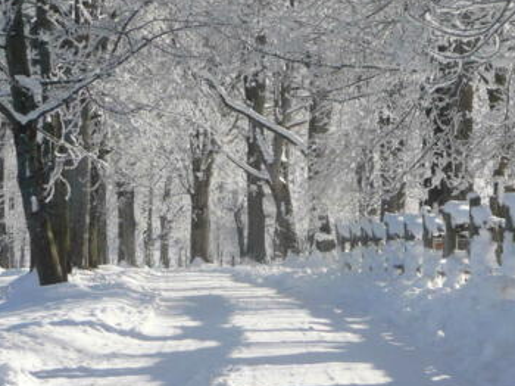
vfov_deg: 7.7
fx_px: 2869
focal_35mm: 193
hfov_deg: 10.2
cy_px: 152
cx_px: 335
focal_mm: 12.7
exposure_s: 1/500
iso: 100
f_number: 4.6
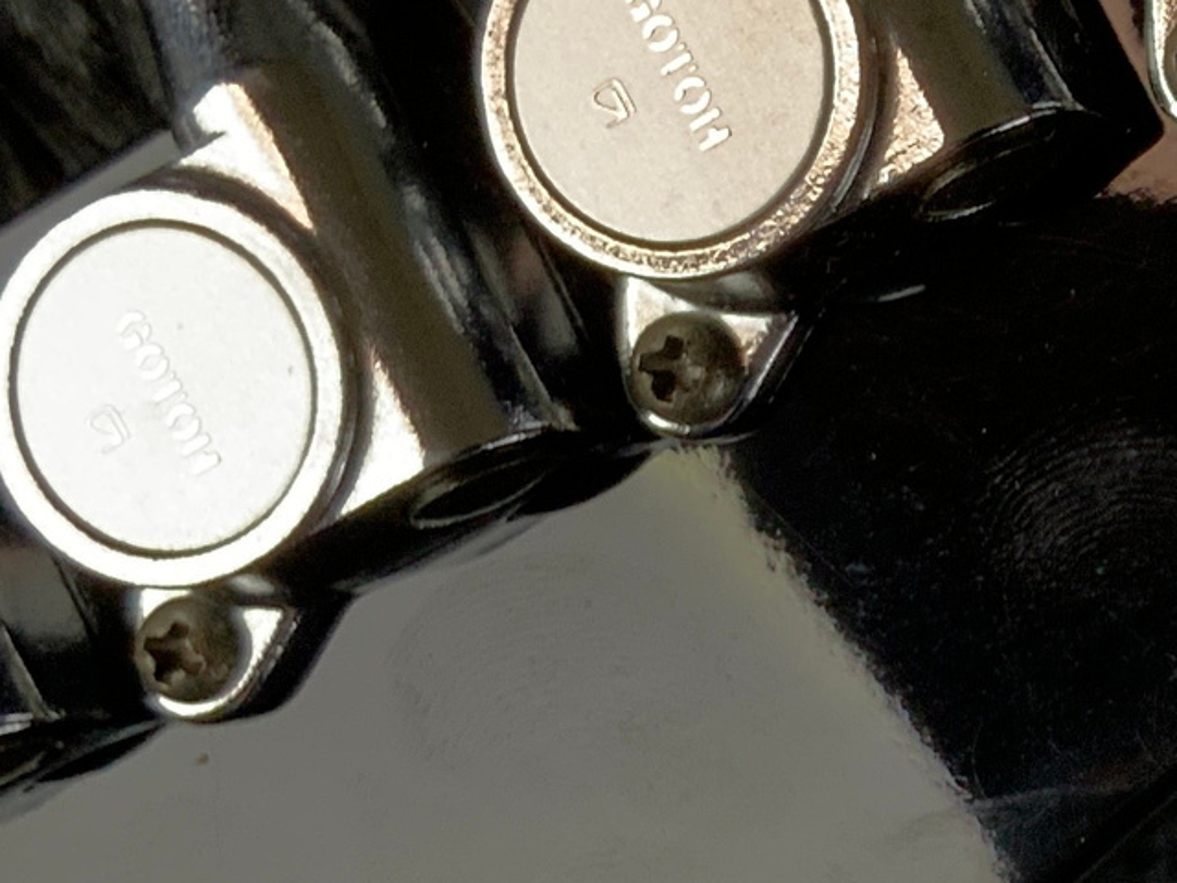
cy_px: 638
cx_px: 1594
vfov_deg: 12.7
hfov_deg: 16.0
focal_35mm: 116
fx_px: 3944
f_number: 1.8
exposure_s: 1/120
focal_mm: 3
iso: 50
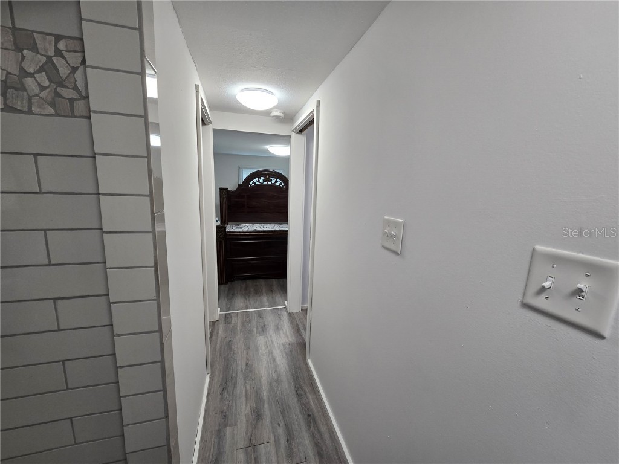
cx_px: 310
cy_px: 232
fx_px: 232
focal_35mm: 13
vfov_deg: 89.9
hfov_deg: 106.2
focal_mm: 2.2
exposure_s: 1/60
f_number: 2.2
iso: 125
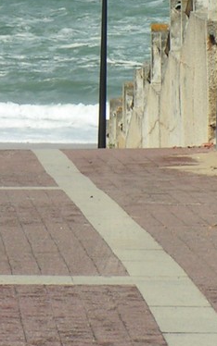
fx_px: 4085
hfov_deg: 3.0
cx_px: -105
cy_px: -29
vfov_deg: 4.9
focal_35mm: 432
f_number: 6.3
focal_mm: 21.9
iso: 50
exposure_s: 1/640
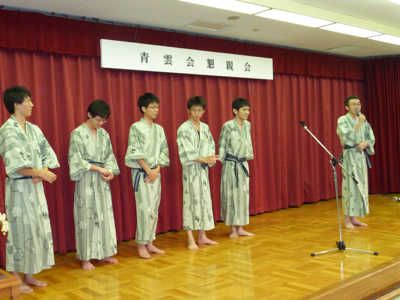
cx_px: 200
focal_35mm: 39
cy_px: 150
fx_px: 451
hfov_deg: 47.9
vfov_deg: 36.8
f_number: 3.9
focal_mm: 6.9
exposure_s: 1/60
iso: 800
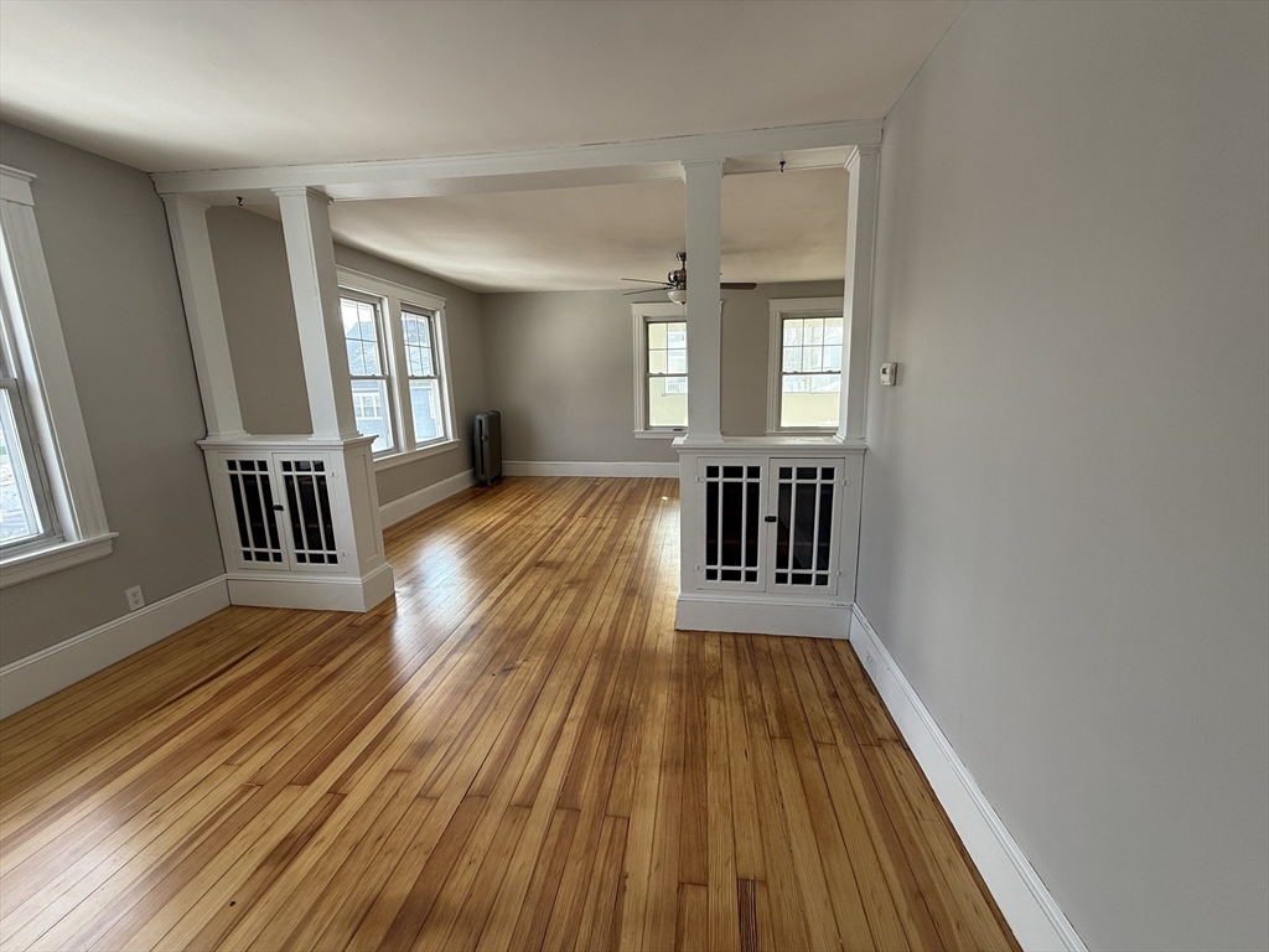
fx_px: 513
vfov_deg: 85.7
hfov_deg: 102.1
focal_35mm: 14
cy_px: 476
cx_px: 634
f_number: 2.2
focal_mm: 2.22
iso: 64
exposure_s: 1/133
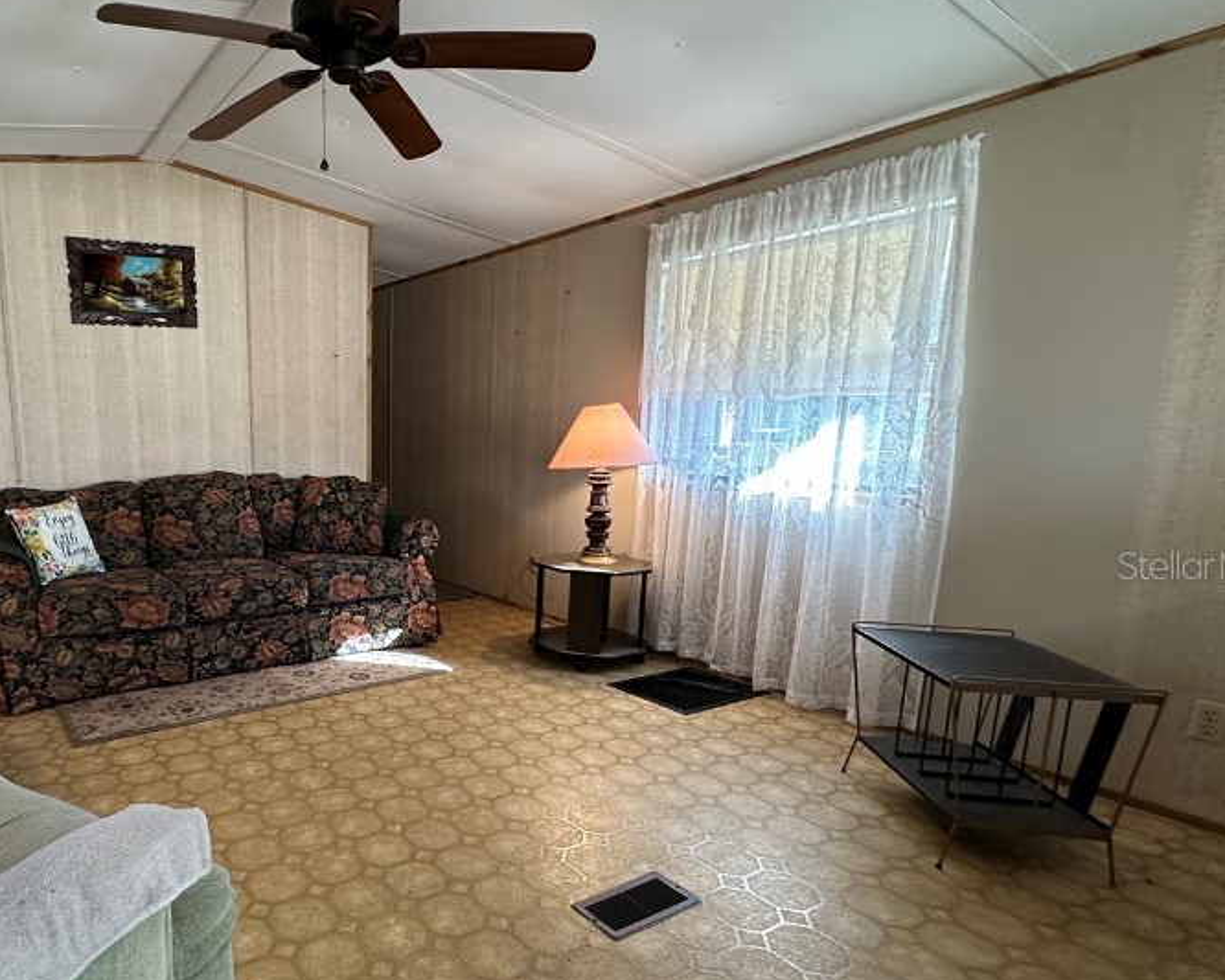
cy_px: 564
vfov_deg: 65.2
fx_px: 761
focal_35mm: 21
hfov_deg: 73.6
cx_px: 349
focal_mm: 2.22
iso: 250
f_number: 2.2
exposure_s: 1/120
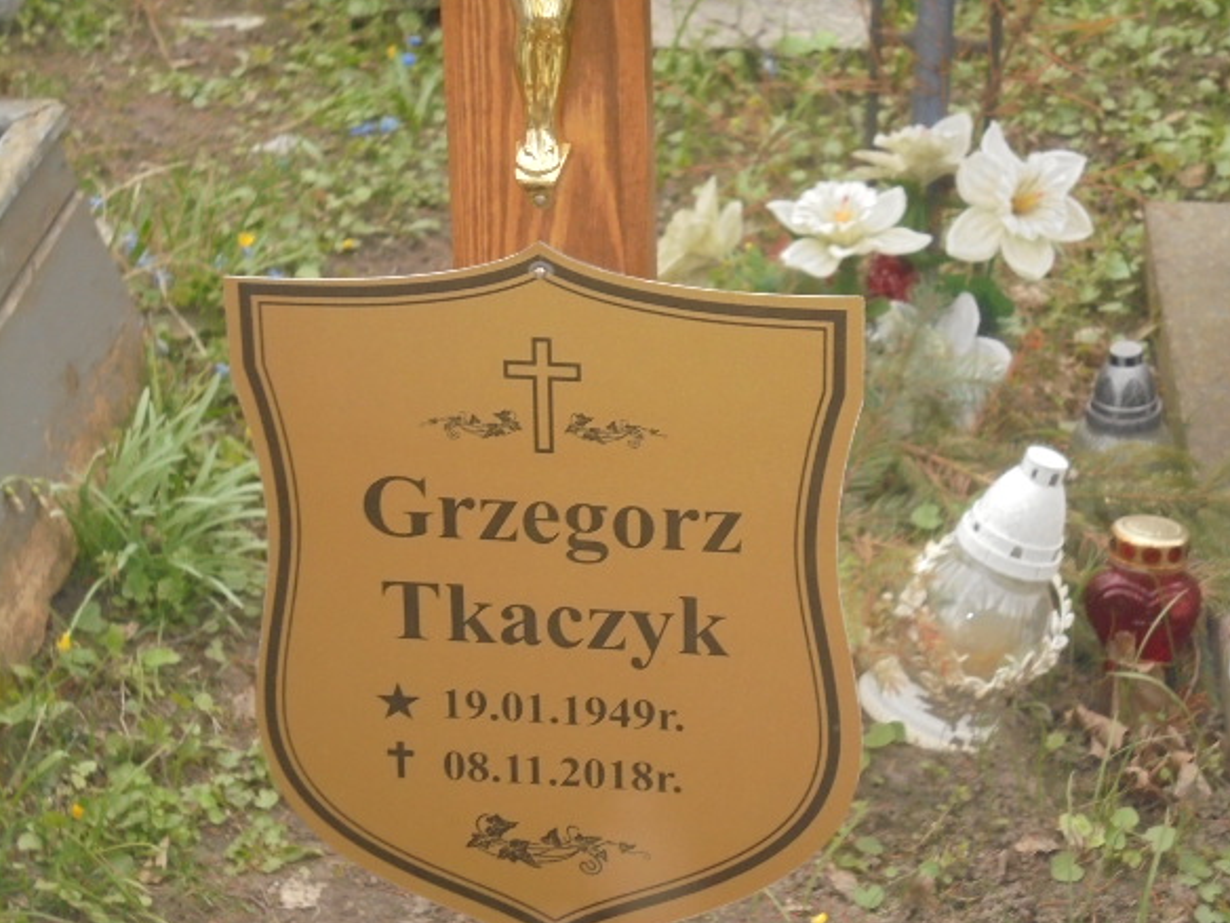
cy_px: 491
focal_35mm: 103
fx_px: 3660
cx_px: 668
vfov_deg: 14.4
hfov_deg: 19.1
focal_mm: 16.9
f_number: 4.7
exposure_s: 1/60
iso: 400
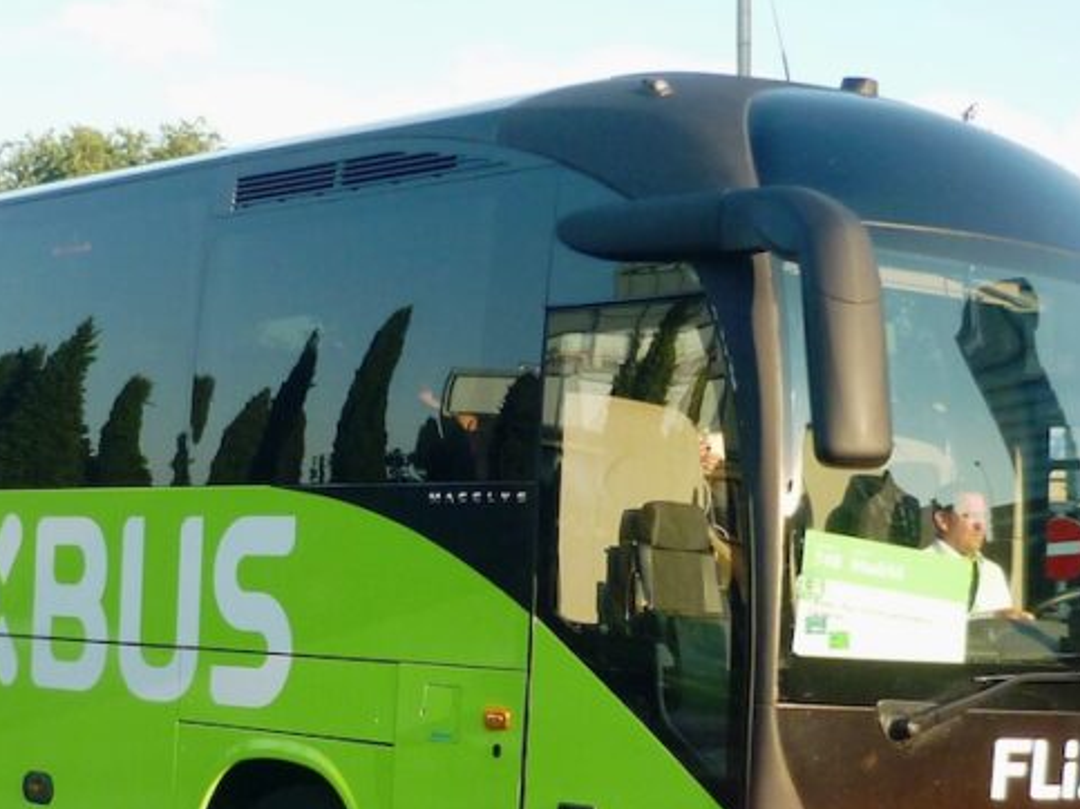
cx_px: 414
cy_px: 563
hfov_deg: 27.7
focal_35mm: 70
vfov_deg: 20.9
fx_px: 2183
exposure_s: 1/500
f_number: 2.8
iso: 160
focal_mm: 5.5
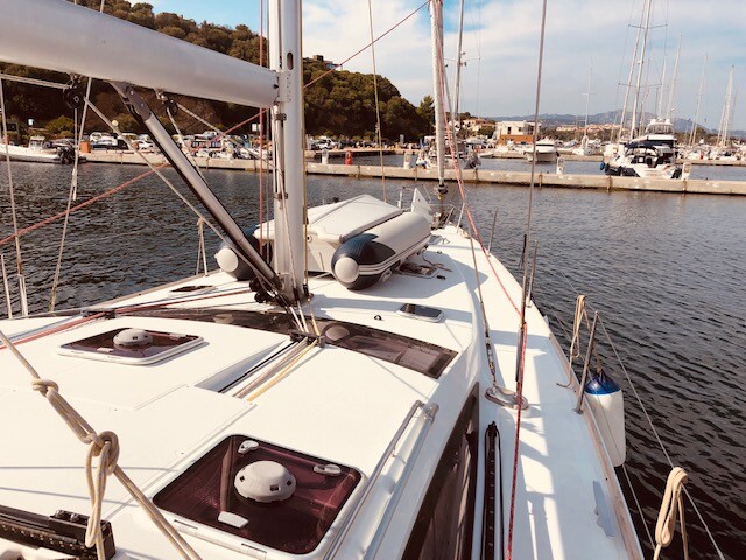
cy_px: 280
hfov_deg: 63.4
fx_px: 603
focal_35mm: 28
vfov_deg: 49.7
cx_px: 373
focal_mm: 3.99
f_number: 1.8
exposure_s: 1/3436
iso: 25
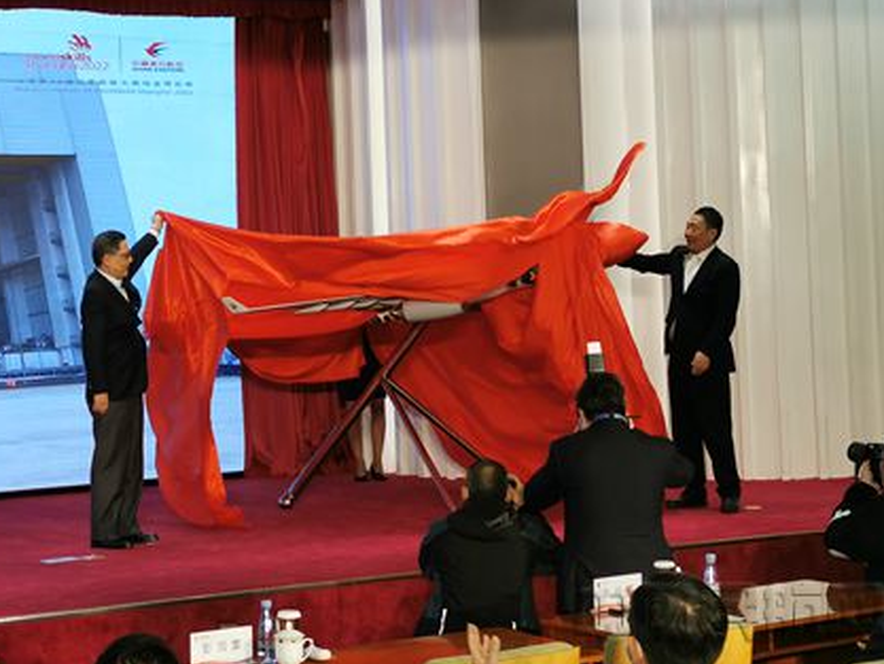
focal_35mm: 82
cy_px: 197
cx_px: 303
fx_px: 2095
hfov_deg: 23.7
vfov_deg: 17.9
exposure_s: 1/120
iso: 50
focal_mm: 5.58
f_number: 1.8
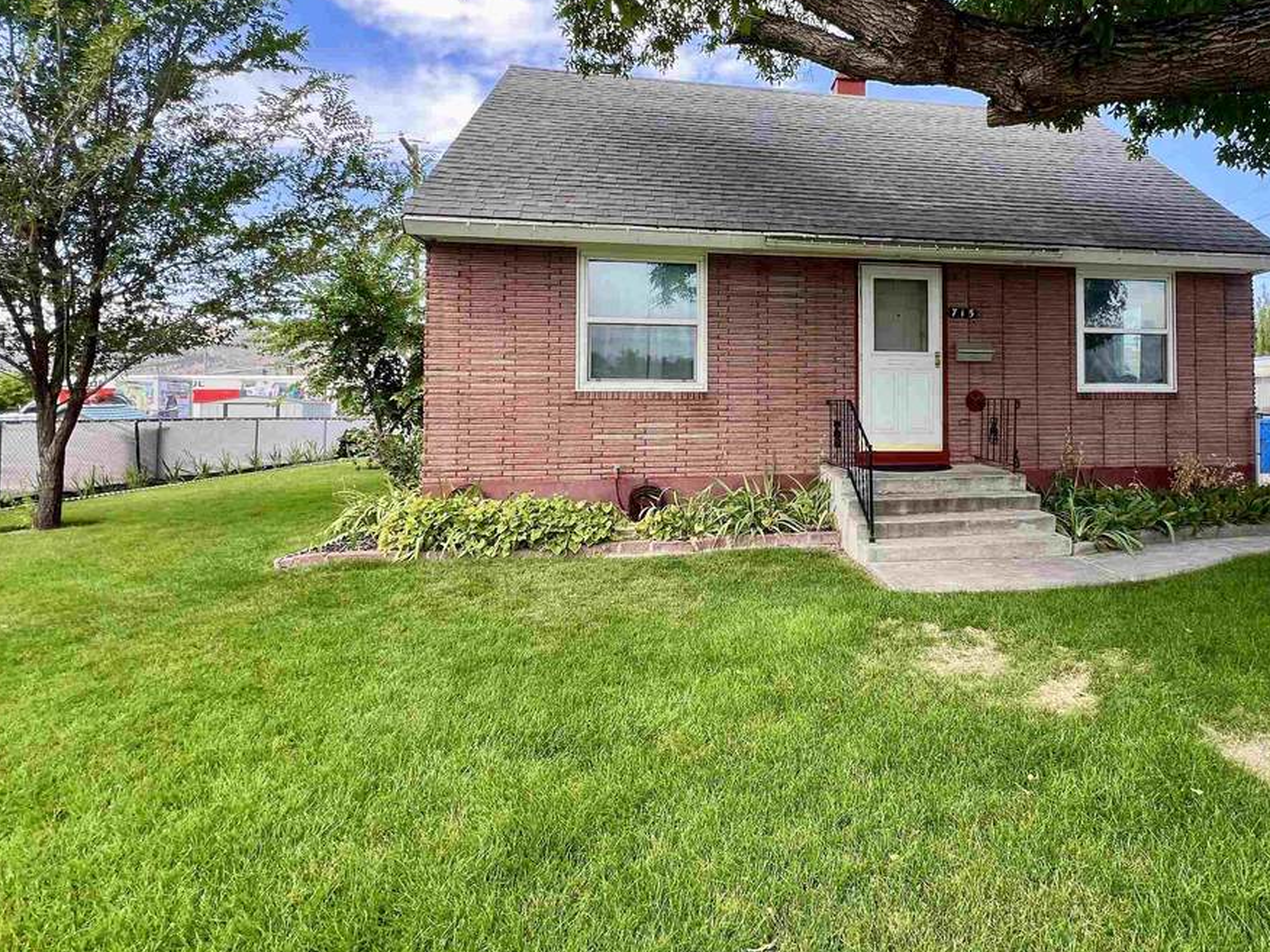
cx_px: 842
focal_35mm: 19
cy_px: 396
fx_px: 697
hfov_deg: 81.9
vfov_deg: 68.2
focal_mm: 1.57
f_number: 1.8
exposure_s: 1/201
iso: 32
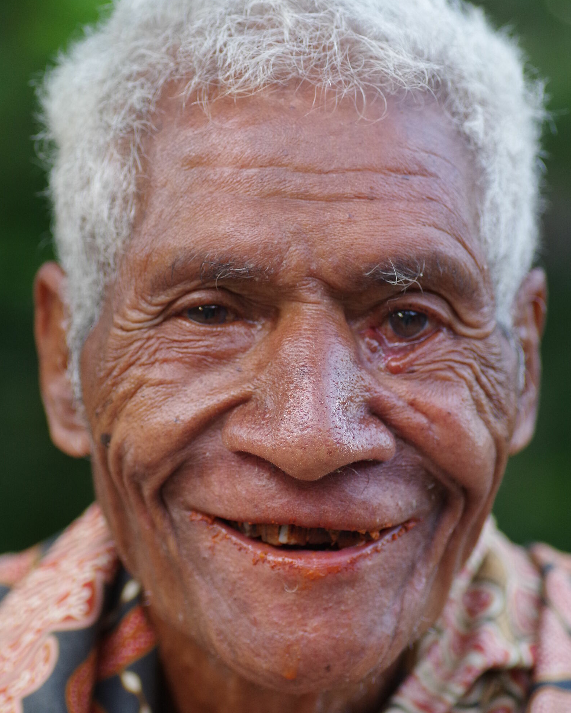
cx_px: 284
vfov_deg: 12.5
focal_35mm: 154
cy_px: 343
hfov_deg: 10.0
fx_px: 3253
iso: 800
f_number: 3.5
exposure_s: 1/125
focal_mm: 90
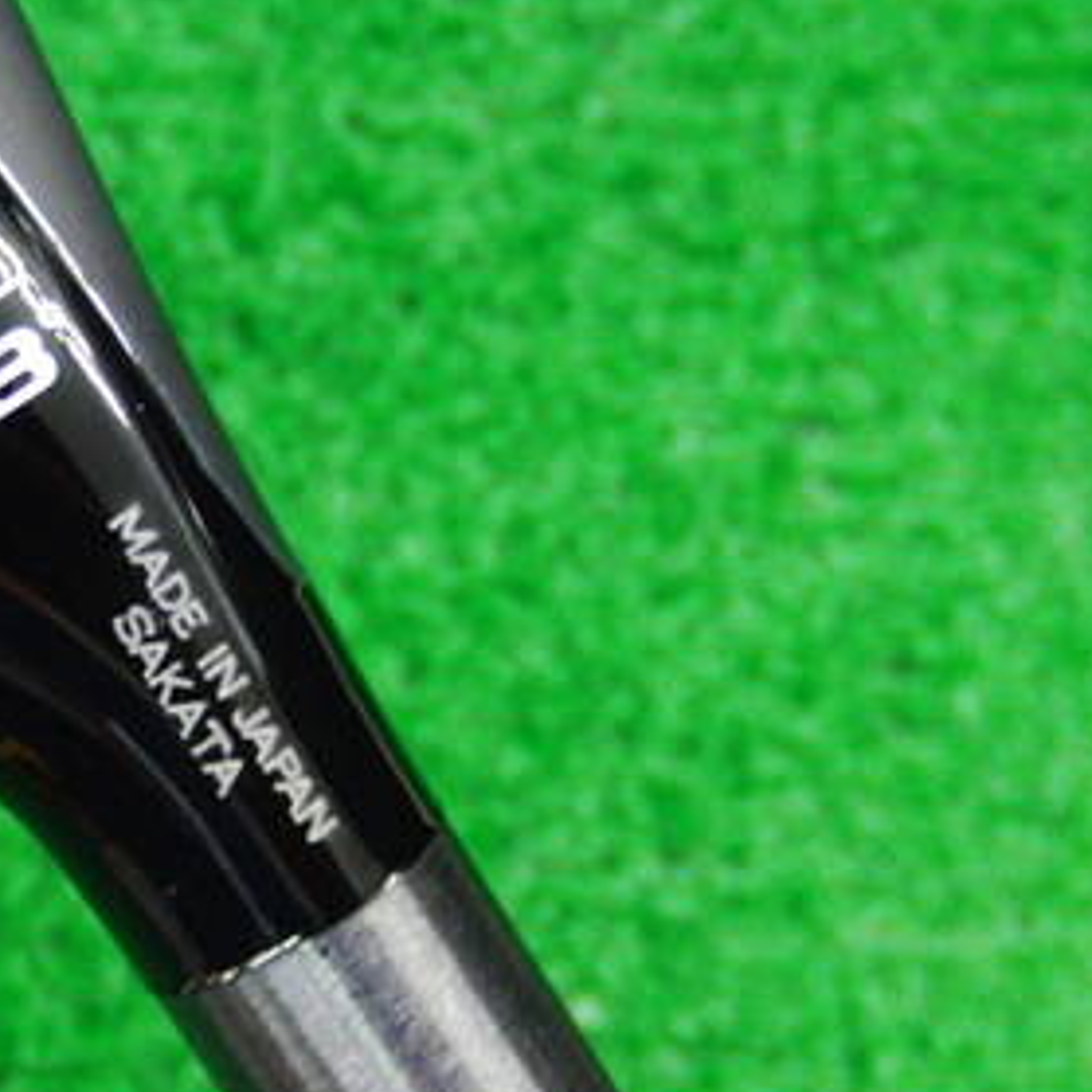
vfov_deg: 23.0
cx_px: 51
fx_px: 2677
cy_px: 618
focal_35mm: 75
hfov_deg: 22.3
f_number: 3.6
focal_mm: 6.42
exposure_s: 1/20
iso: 400
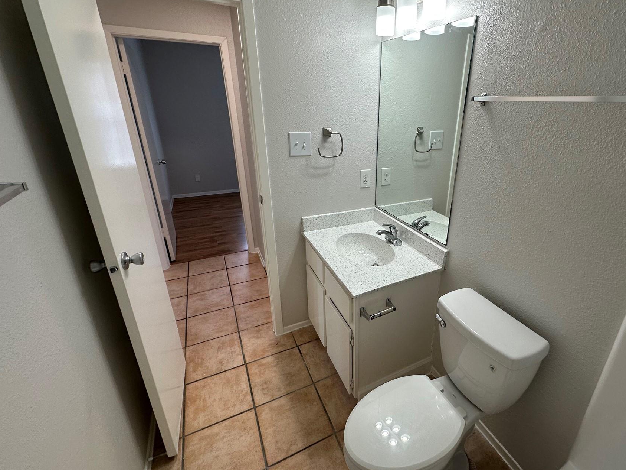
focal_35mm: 17
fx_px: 307
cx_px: 372
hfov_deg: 90.0
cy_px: 217
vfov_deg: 74.6
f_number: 2.2
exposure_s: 1/120
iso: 80
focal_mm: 2.22
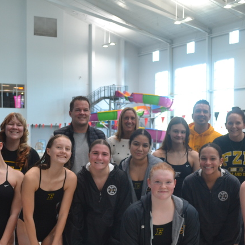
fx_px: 520
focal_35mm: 65
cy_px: 176
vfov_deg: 26.2
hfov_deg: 26.5
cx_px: 127
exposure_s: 1/40
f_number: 3.8
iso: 400
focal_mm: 22
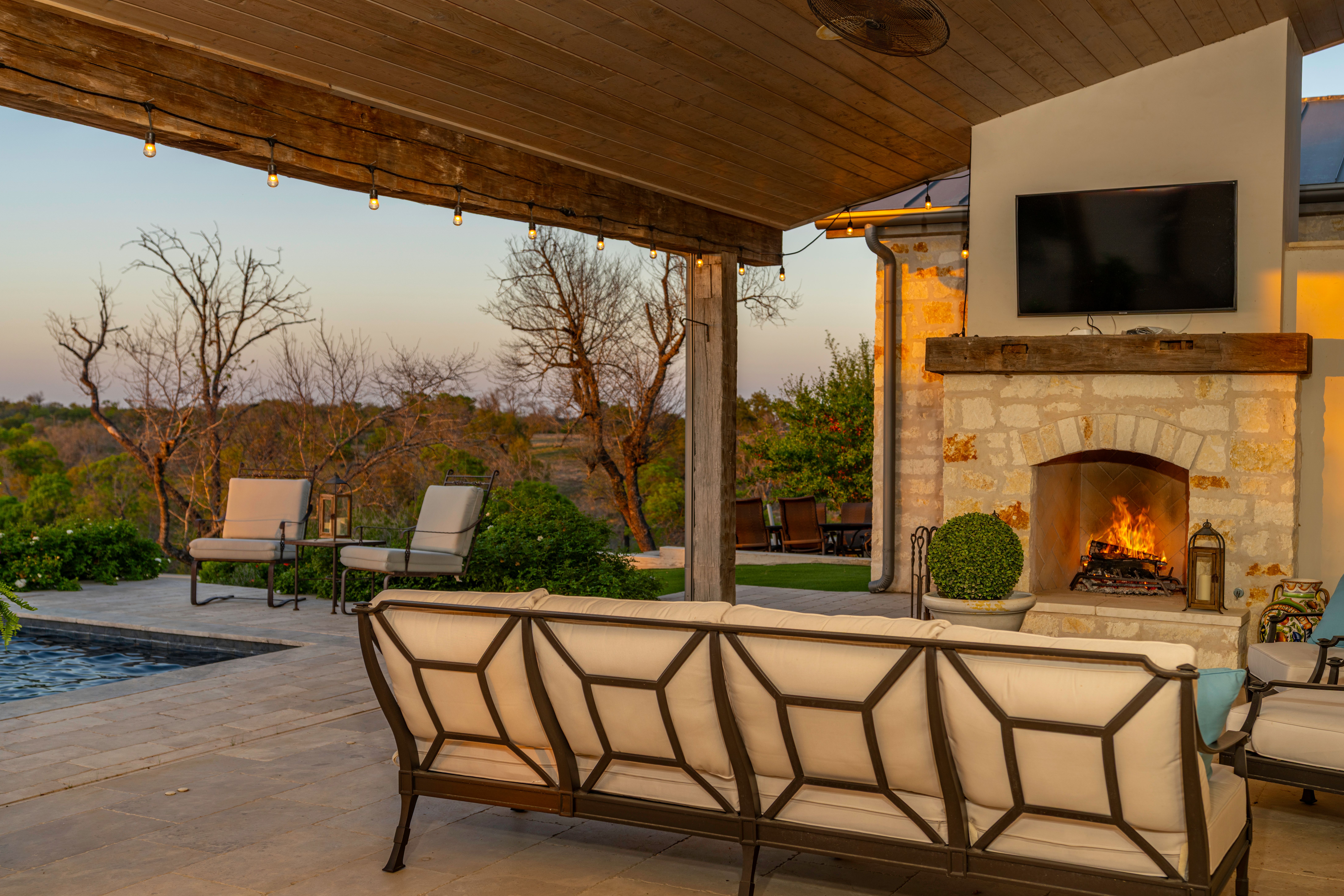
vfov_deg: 35.1
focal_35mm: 38
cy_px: 456
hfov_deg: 50.7
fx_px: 1419
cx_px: 716
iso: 100
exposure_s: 1/100
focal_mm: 35
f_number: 4
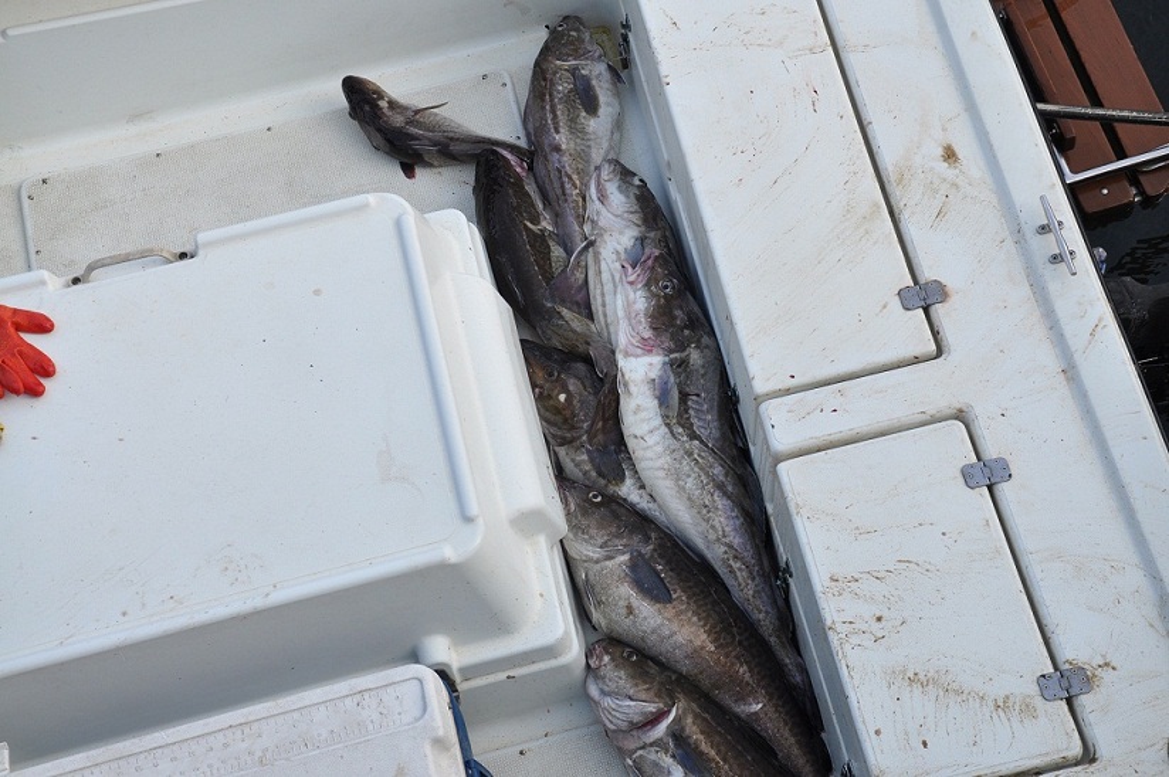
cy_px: 388
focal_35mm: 68
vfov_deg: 20.1
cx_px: 584
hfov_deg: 29.9
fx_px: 2190
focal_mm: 45
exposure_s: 1/320
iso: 400
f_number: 9
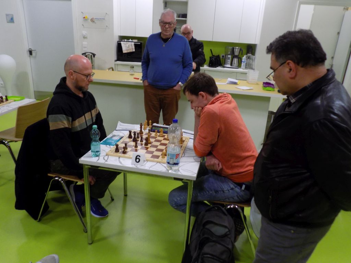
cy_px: 132
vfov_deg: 51.4
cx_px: 176
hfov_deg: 65.3
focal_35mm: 27
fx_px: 274
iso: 220
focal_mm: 4.8
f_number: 3.2
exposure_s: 1/30
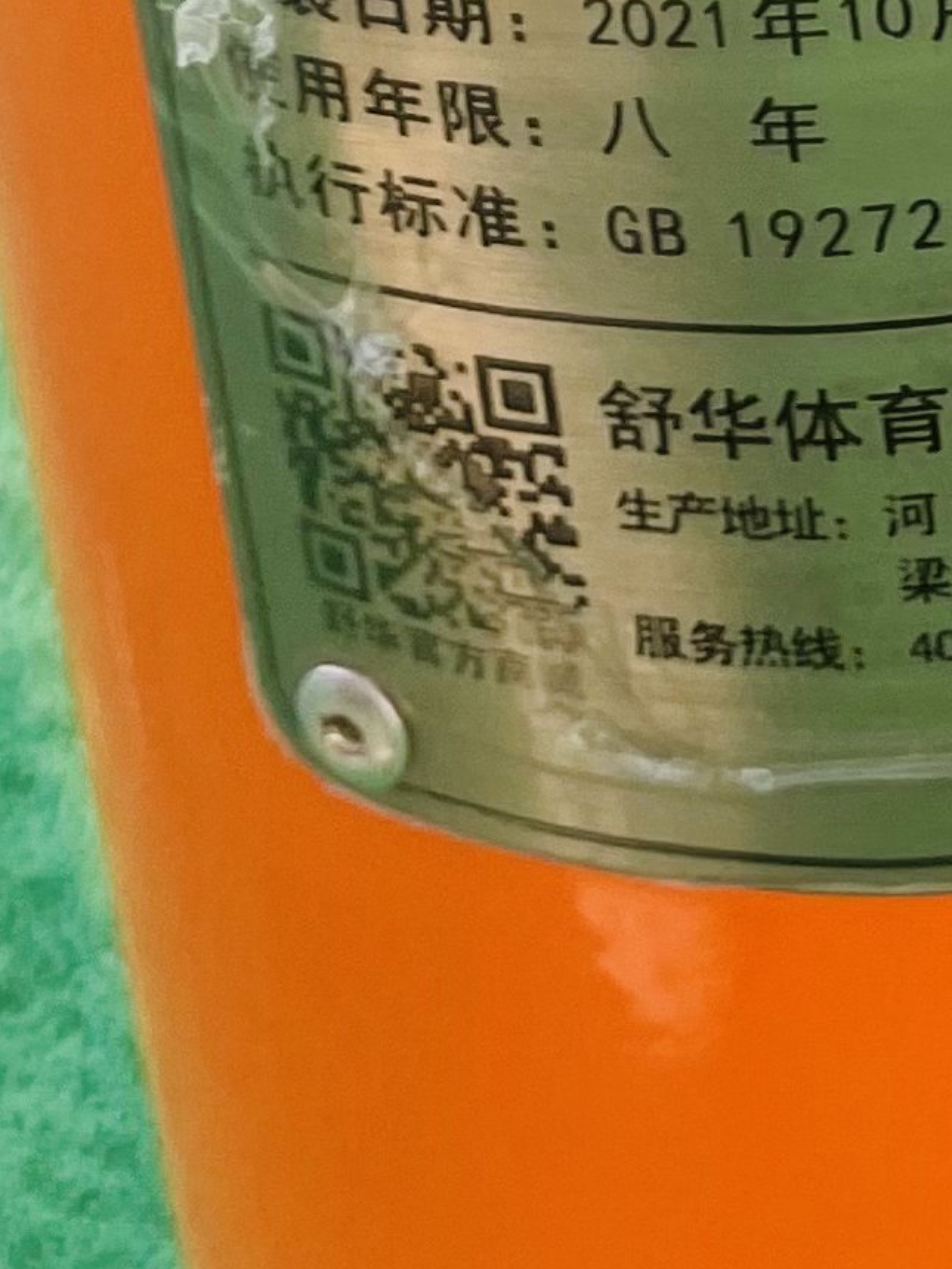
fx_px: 4475
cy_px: -1541
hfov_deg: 12.0
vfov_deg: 13.1
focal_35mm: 122
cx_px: 968
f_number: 1.6
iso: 32
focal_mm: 4.2
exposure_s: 1/615
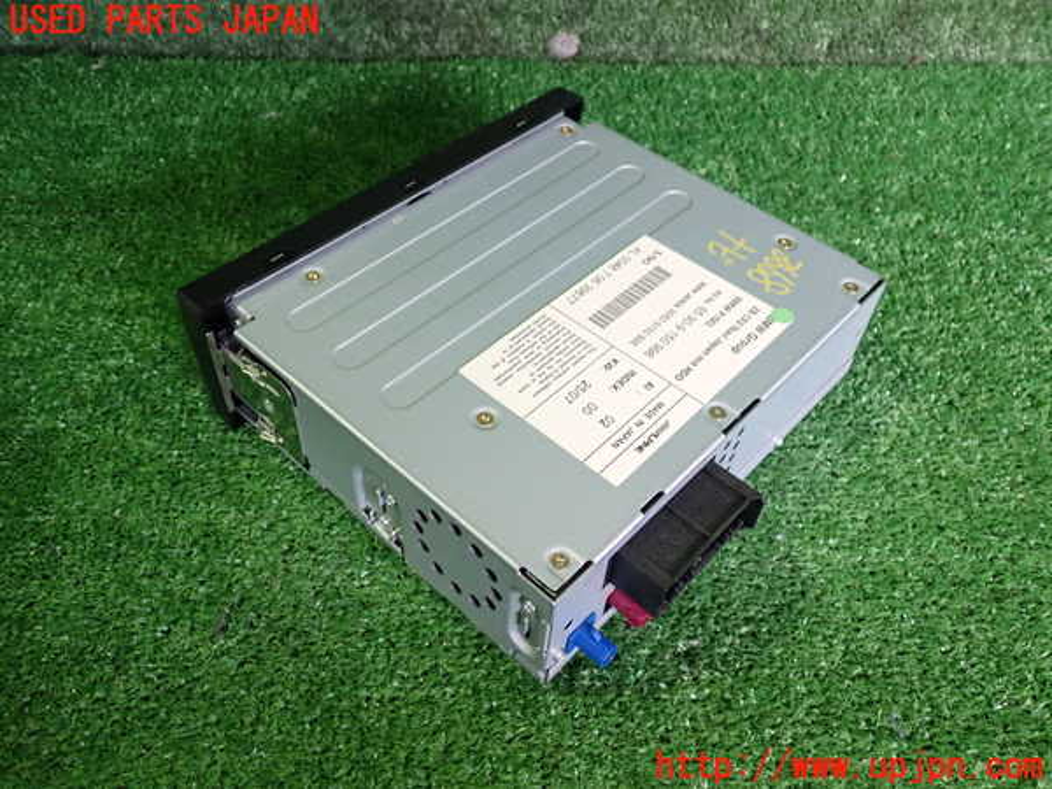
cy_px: 394
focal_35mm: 30
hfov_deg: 60.0
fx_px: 912
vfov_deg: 46.8
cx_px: 526
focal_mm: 5.4
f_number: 2.3
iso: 320
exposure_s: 1/30
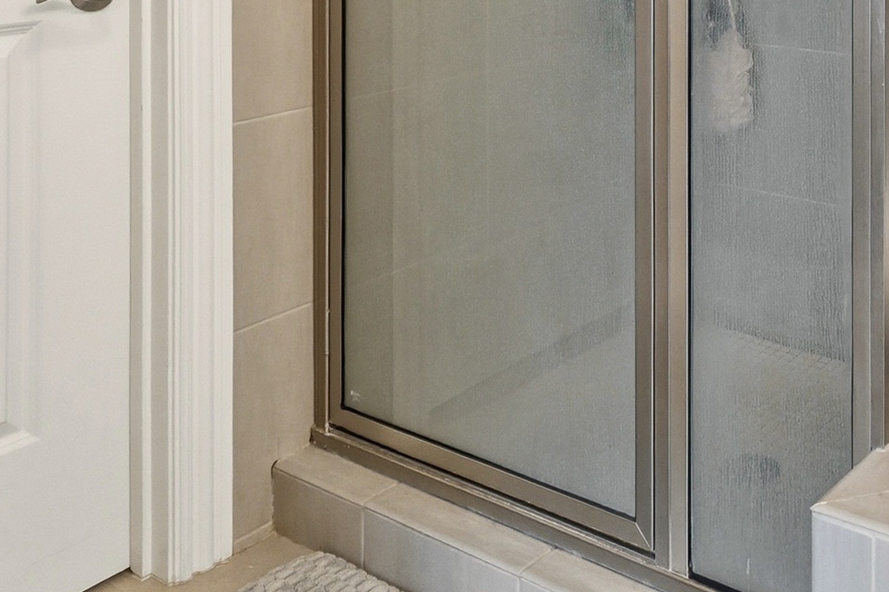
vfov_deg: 25.9
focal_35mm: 45
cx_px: 826
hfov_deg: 39.9
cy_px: -160
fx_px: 1111
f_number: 9
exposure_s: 1/60
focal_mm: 10
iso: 400
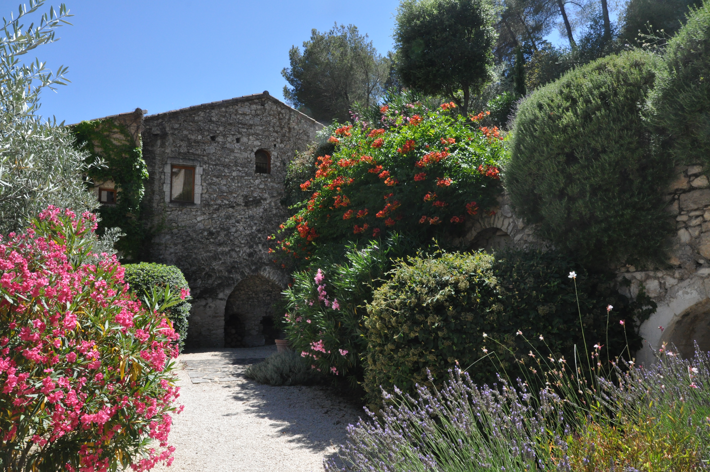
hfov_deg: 67.4
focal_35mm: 27
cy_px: 236
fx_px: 532
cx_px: 355
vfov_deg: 47.8
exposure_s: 1/640
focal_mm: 18
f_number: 13
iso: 1000
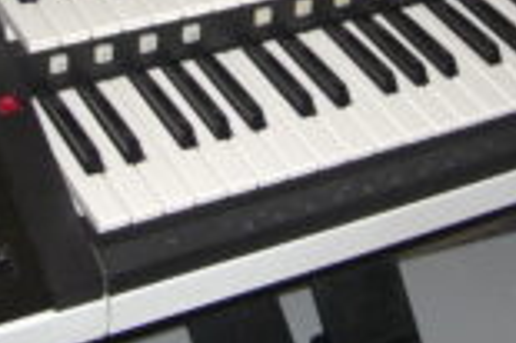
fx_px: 1575
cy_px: -72
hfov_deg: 18.5
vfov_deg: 12.1
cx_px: 383
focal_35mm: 110
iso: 200
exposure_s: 1/60
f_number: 3.4
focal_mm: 6.3
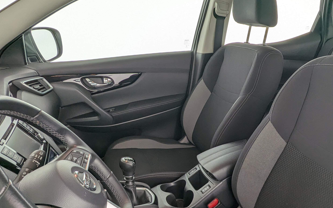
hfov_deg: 64.6
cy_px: 170
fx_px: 254
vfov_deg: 42.3
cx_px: 225
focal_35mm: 28
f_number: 2.2
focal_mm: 2.35
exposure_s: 1/50.8
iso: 47
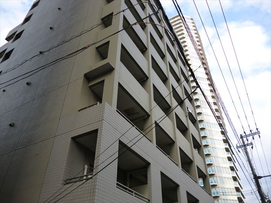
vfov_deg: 49.7
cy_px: 102
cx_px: 136
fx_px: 219
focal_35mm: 28
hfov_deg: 63.4
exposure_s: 1/250
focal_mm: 5
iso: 160
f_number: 3.1
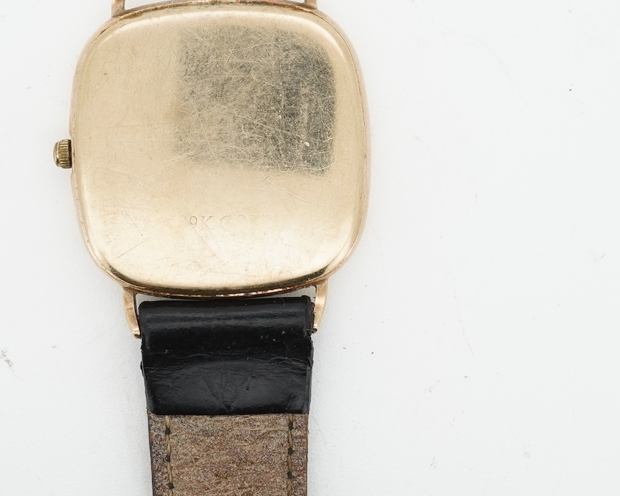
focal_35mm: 91
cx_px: 261
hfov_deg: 21.0
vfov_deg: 16.8
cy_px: 115
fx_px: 1670
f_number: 22
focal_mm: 30
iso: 250
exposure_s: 1/125
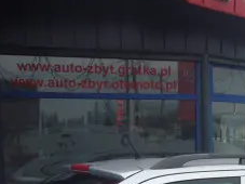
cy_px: 239
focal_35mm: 79
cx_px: 258
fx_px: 559
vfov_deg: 17.5
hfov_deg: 23.4
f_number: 2.8
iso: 80
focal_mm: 4.6
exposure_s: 1/250
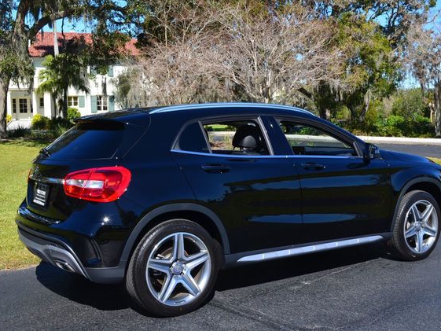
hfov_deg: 41.2
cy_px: 165
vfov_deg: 31.5
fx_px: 586
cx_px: 230
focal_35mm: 46
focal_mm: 28
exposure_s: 1/125
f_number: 11
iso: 180
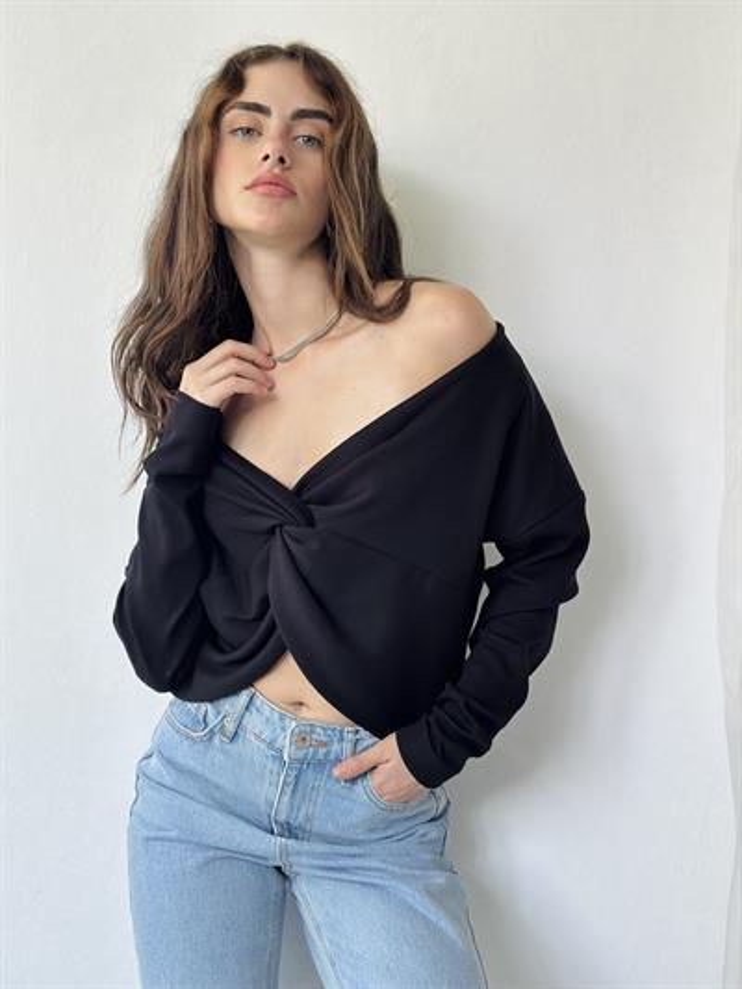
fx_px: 1371
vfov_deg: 39.6
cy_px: 494
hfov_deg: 30.3
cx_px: 371
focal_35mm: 48
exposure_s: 1/137
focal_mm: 6.86
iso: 125
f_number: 1.78
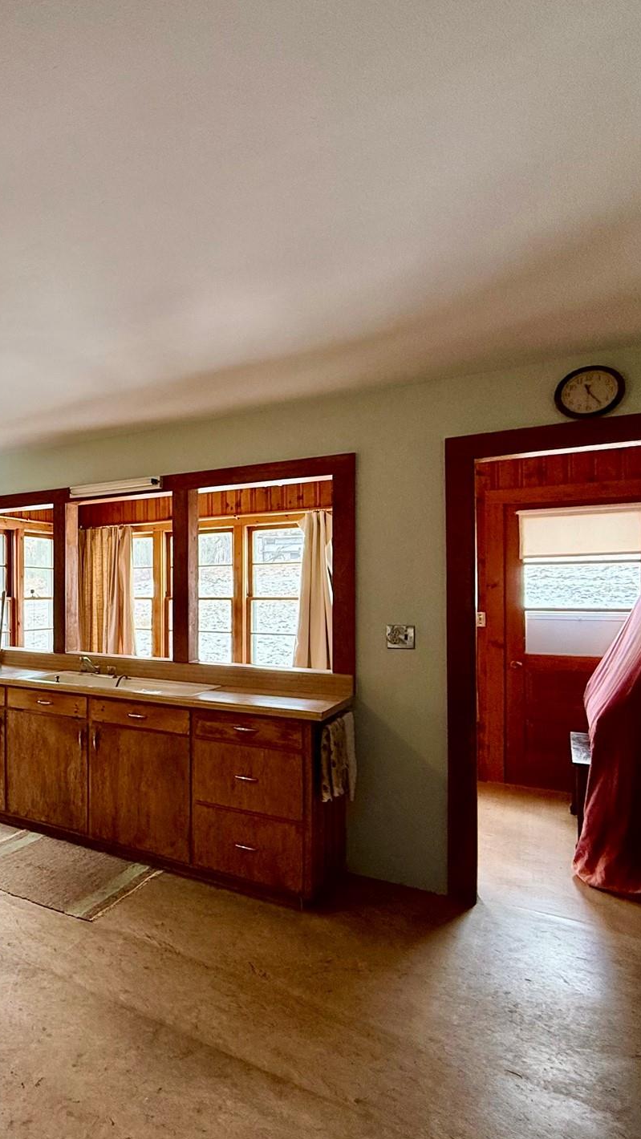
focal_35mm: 22
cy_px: 597
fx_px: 665
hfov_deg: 43.5
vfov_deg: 81.1
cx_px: -10
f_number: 2.2
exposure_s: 1/99
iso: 160
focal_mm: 2.22
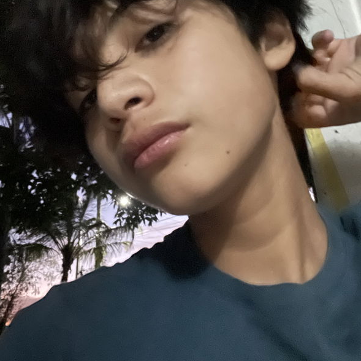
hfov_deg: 46.0
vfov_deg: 45.3
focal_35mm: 36
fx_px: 425
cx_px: 183
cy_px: 120
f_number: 2.2
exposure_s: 1/15
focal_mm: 2.71
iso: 3200
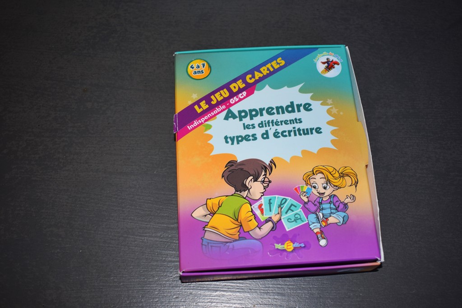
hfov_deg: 45.0
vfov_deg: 30.9
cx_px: 231
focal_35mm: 44
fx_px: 558
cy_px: 154
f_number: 4.2
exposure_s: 1/80
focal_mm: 29
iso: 220
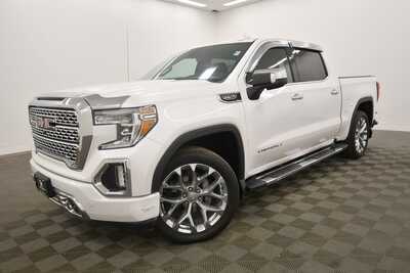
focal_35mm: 27
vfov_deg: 48.0
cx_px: 205
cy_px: 136
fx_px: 308
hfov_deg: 67.4
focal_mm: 18
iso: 800
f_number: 5.3
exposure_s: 1/200
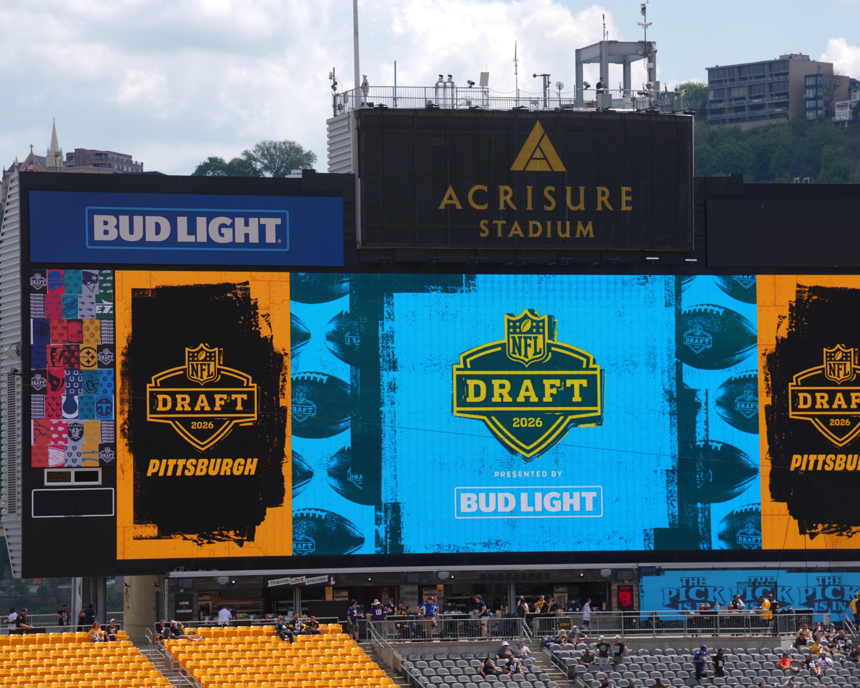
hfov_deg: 11.1
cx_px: 486
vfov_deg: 8.9
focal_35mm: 174
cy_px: 354
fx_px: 4429
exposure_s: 1/400
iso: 64
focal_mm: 150
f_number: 5.6
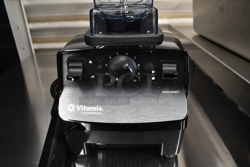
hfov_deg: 67.3
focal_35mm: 27
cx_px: 125
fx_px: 188
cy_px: 84
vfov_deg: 48.0
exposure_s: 1/30
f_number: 3.5
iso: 1100
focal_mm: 18
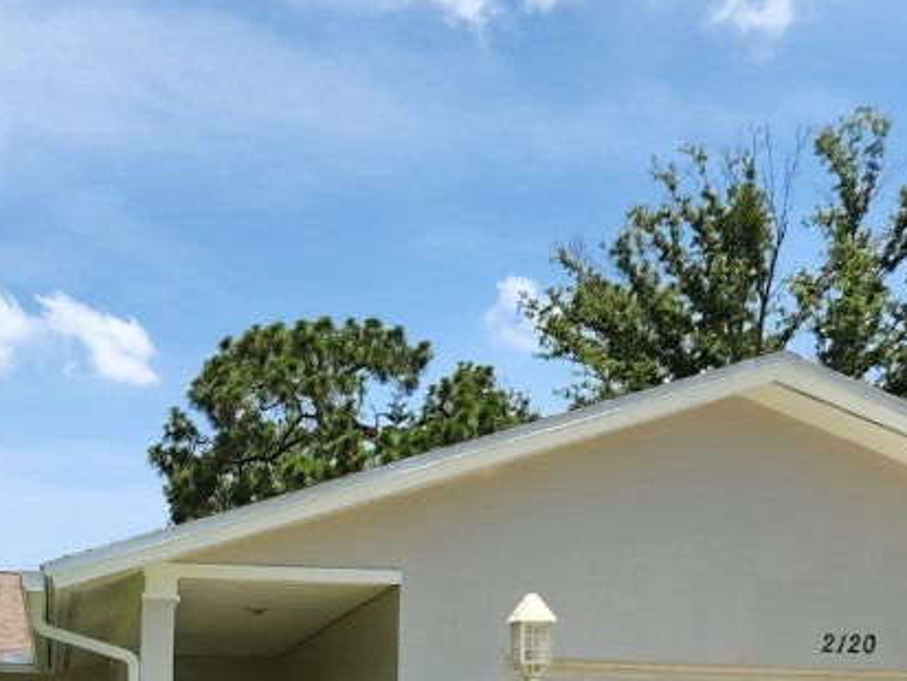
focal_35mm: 57
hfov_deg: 33.5
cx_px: 303
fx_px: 1494
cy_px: 769
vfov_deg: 23.9
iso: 20
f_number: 1.8
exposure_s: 1/1279
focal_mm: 5.4
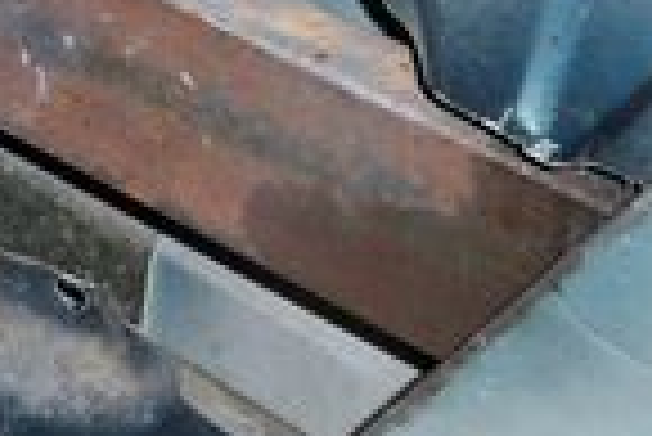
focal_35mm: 163
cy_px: 61
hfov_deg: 11.3
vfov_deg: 8.4
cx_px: -665
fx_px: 2955
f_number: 3.1
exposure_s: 1/30
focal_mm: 7.9
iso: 200
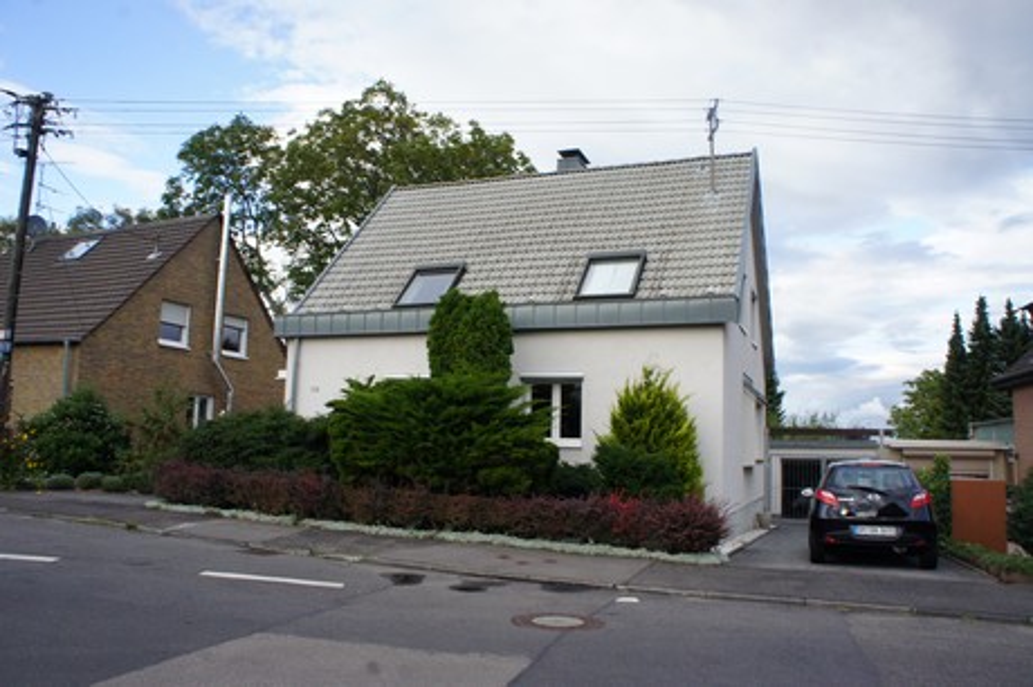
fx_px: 774
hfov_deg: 67.4
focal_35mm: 27
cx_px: 516
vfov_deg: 47.9
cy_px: 344
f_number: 11
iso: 800
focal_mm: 18
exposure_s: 1/200
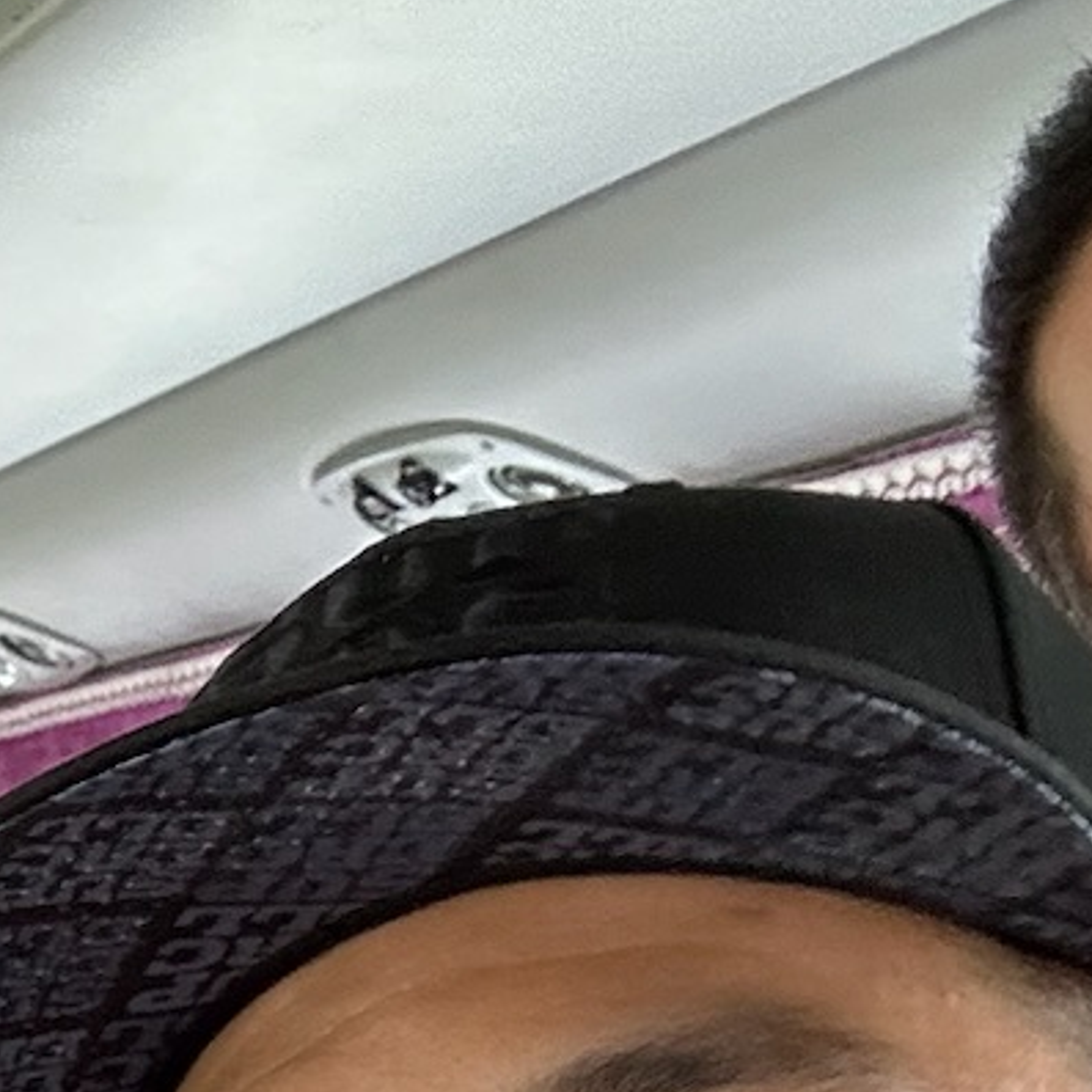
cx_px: -869
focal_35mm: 105
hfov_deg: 14.6
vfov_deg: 15.5
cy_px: 1540
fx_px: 3747
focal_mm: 2.69
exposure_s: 1/60
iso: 100
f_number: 1.9
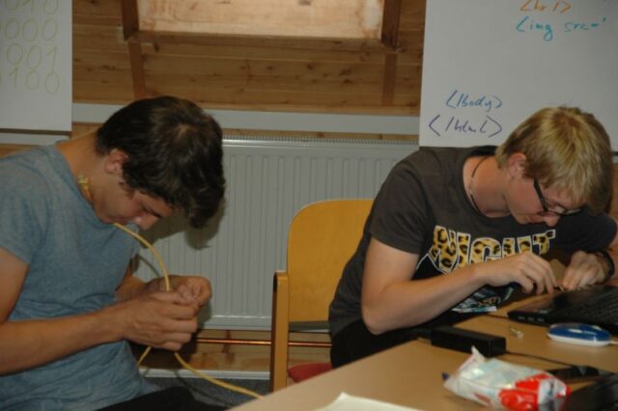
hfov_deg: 17.5
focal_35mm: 117
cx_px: 309
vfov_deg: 11.7
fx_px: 2007
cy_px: 206
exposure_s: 1/60
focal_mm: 78
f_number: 5.6
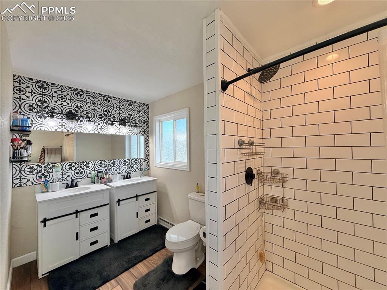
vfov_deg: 85.6
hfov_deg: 102.1
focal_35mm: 14
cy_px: 145
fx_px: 156
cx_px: 194
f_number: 2.2
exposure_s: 1/120
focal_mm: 2.22
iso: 100
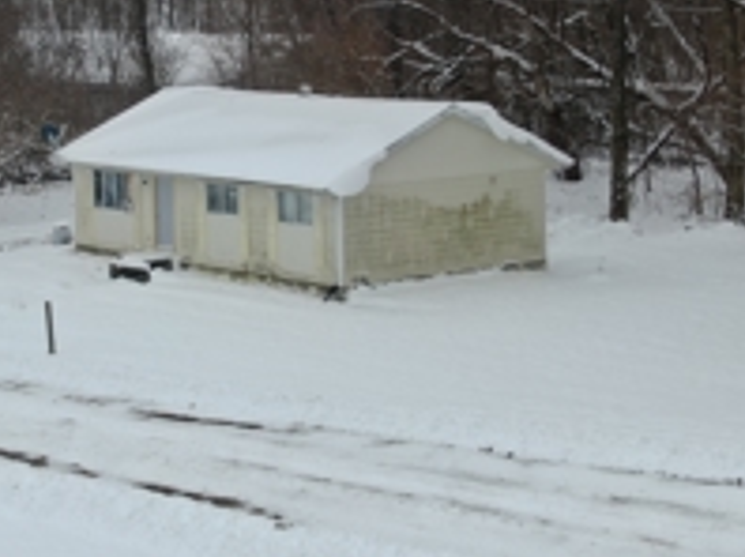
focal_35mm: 97
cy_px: 192
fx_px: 2085
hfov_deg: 20.2
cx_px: 233
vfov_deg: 15.2
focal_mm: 8.6
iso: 100
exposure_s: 1/240
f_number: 3.8
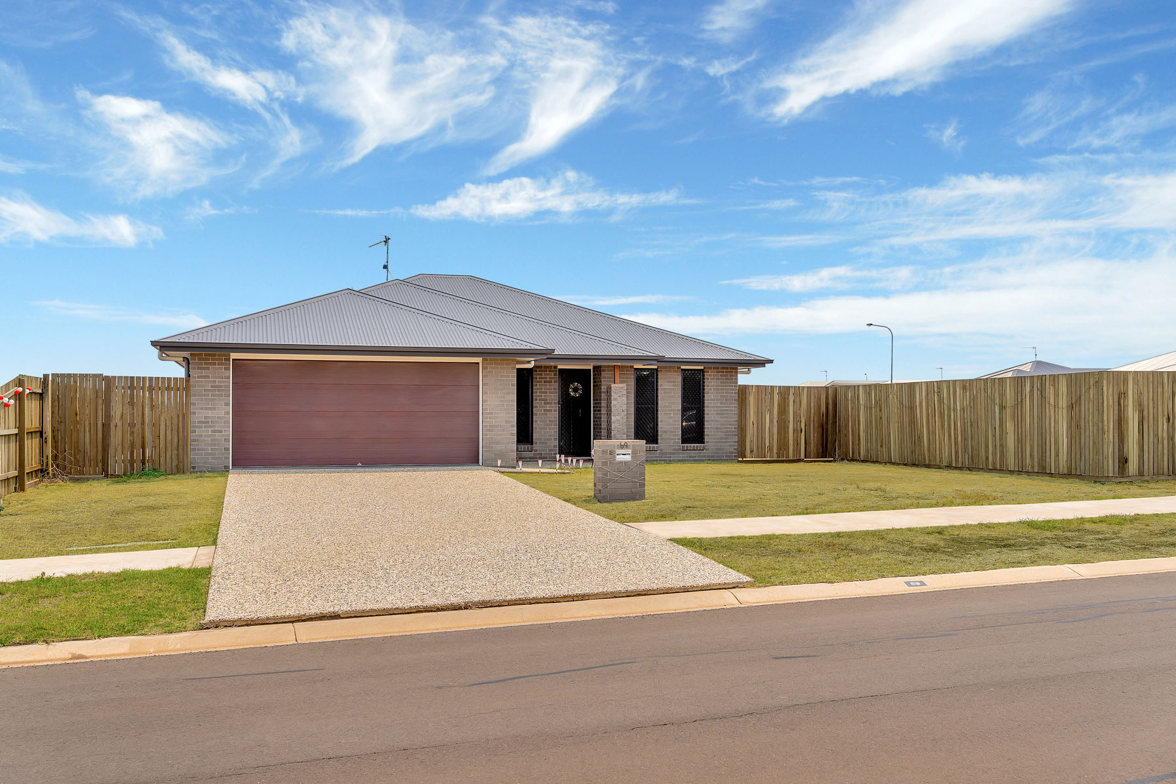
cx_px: 588
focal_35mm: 31
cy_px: 392
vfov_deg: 42.3
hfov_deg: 60.3
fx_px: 1013
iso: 100
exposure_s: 1/400
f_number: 8
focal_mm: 31
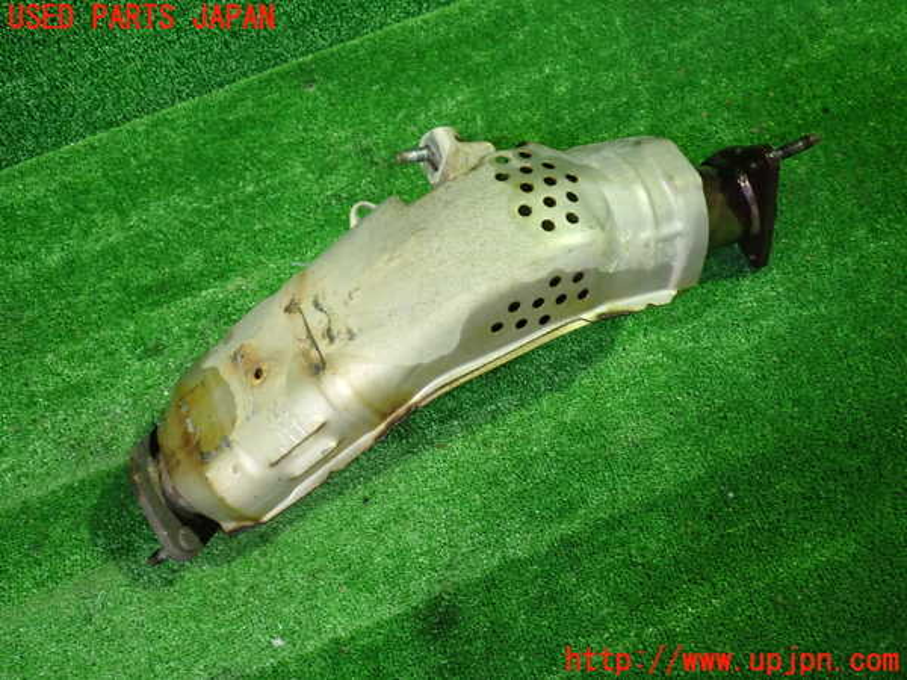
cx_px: 454
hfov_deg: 60.0
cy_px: 340
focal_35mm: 30
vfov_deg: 46.8
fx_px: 786
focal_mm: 5.4
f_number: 2.3
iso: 400
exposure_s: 1/30
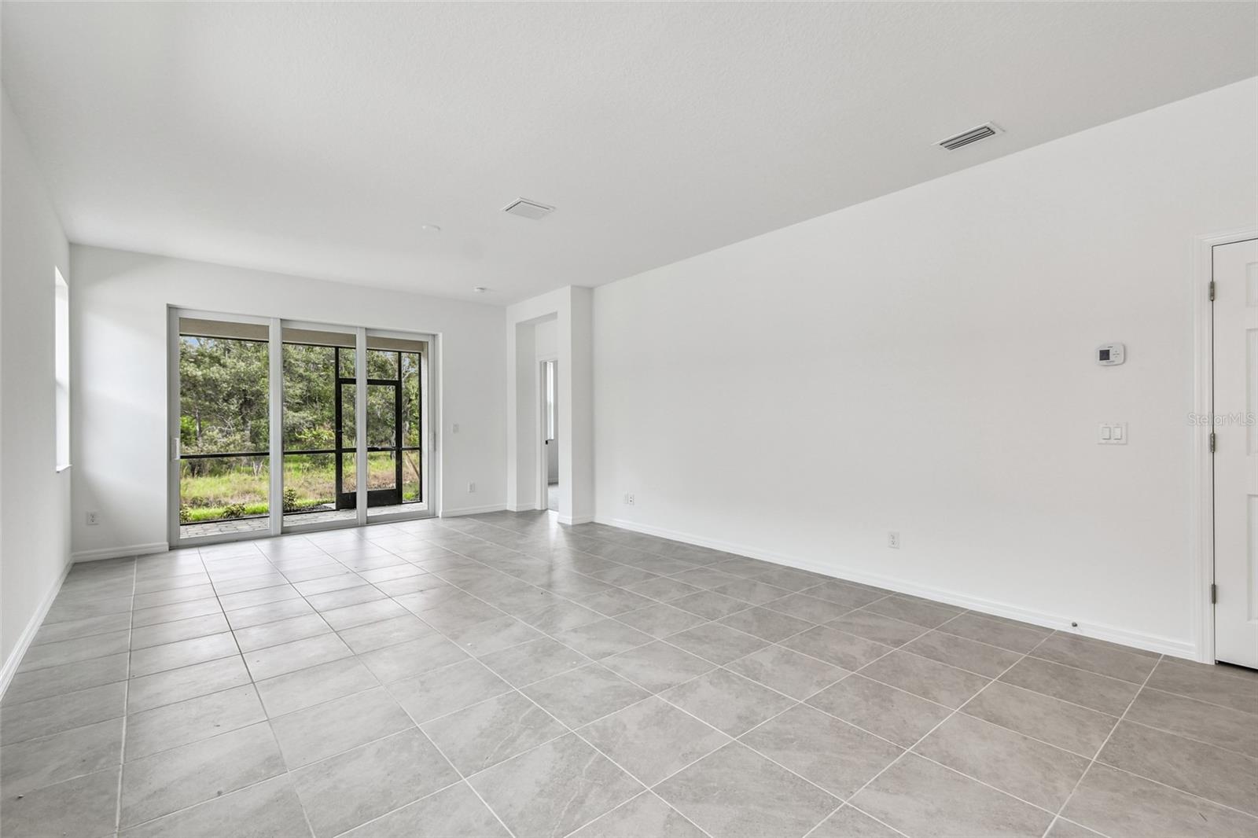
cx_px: 629
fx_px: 524
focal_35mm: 15
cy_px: 419
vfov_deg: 77.3
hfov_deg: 100.4
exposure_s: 1/30
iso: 100
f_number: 7.1
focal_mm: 10
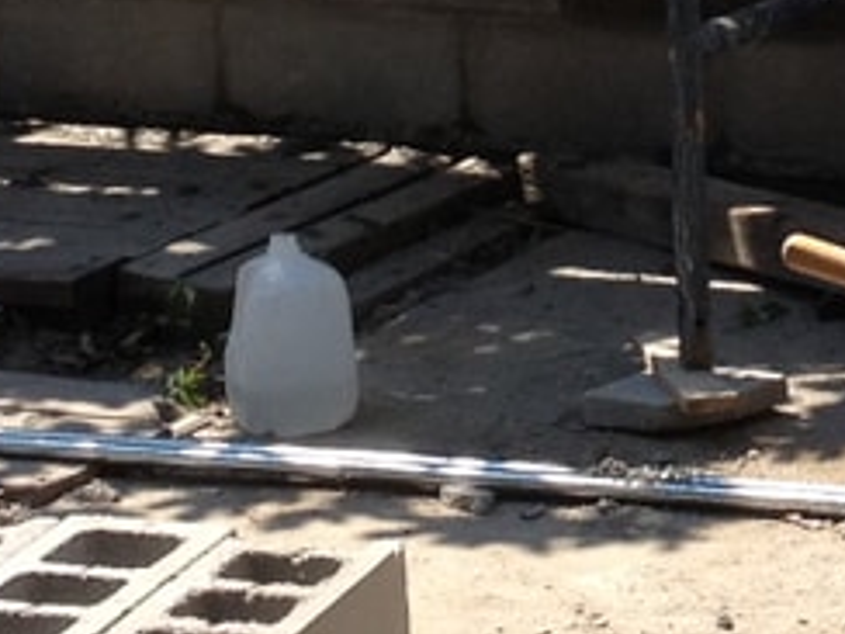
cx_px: 649
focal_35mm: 191
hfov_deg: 10.3
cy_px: -343
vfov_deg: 7.6
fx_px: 4662
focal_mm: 4.28
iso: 64
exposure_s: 1/1022
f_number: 2.4
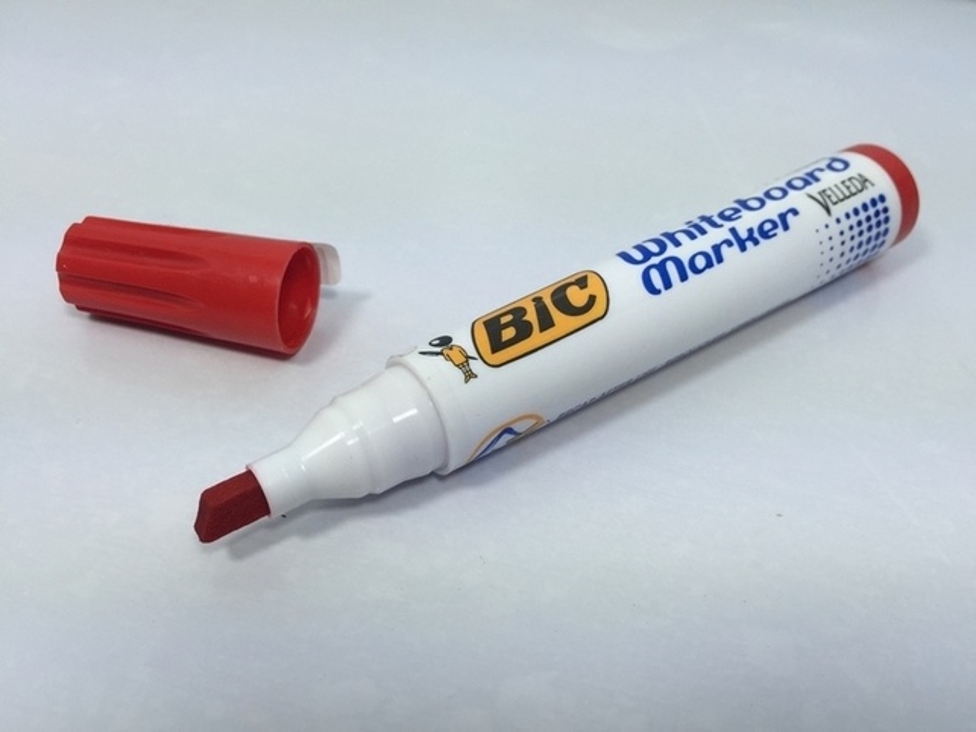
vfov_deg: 48.2
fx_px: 818
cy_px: 366
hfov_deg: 61.7
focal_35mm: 29
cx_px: 488
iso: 32
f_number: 2.2
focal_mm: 4.15
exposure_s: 1/332
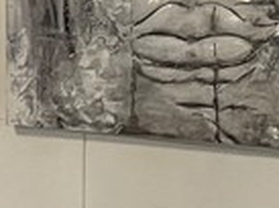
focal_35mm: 195
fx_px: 1568
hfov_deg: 8.6
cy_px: 10
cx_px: -527
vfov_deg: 7.6
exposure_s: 1/60
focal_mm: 4.2
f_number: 1.6
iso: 200
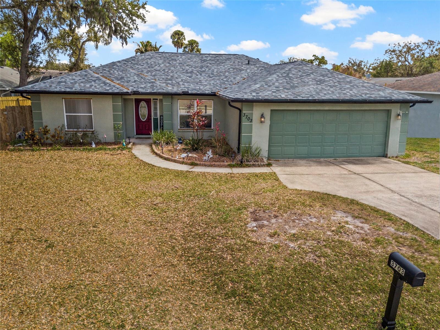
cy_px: 165
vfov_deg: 53.0
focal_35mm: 26
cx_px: 220
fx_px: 330
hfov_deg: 67.3
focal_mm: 4.7
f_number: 2.2
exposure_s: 1/1200
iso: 100
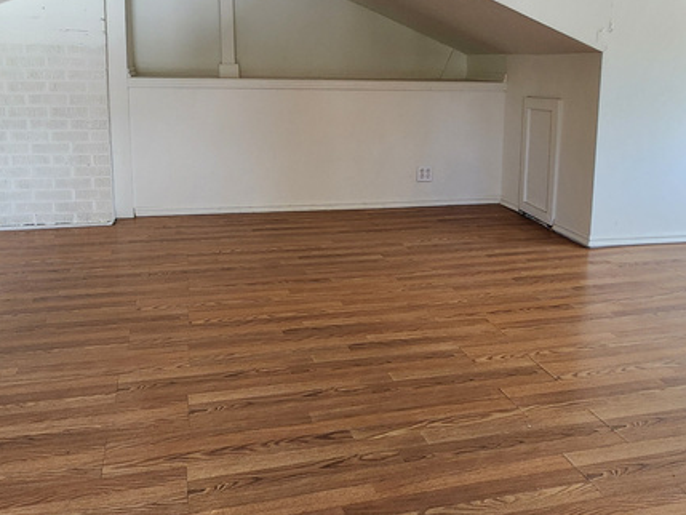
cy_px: 194
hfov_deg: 58.3
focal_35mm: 31
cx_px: 368
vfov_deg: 45.1
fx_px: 615
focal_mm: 2.2
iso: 200
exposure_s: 1/60
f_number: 2.2
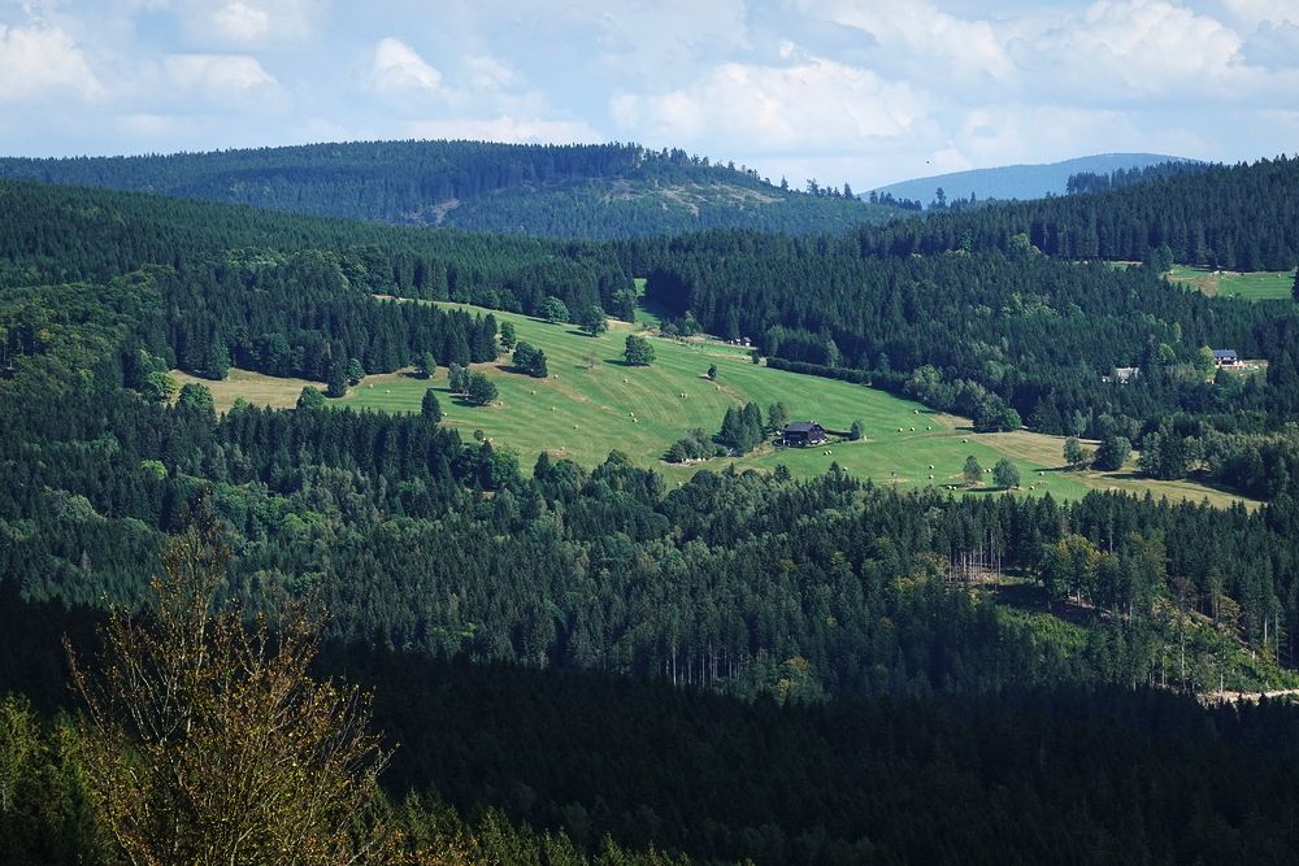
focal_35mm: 159
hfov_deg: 12.9
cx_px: 650
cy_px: 433
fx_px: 5738
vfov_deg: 8.6
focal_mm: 57.82
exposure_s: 1/1000
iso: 125
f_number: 4.5
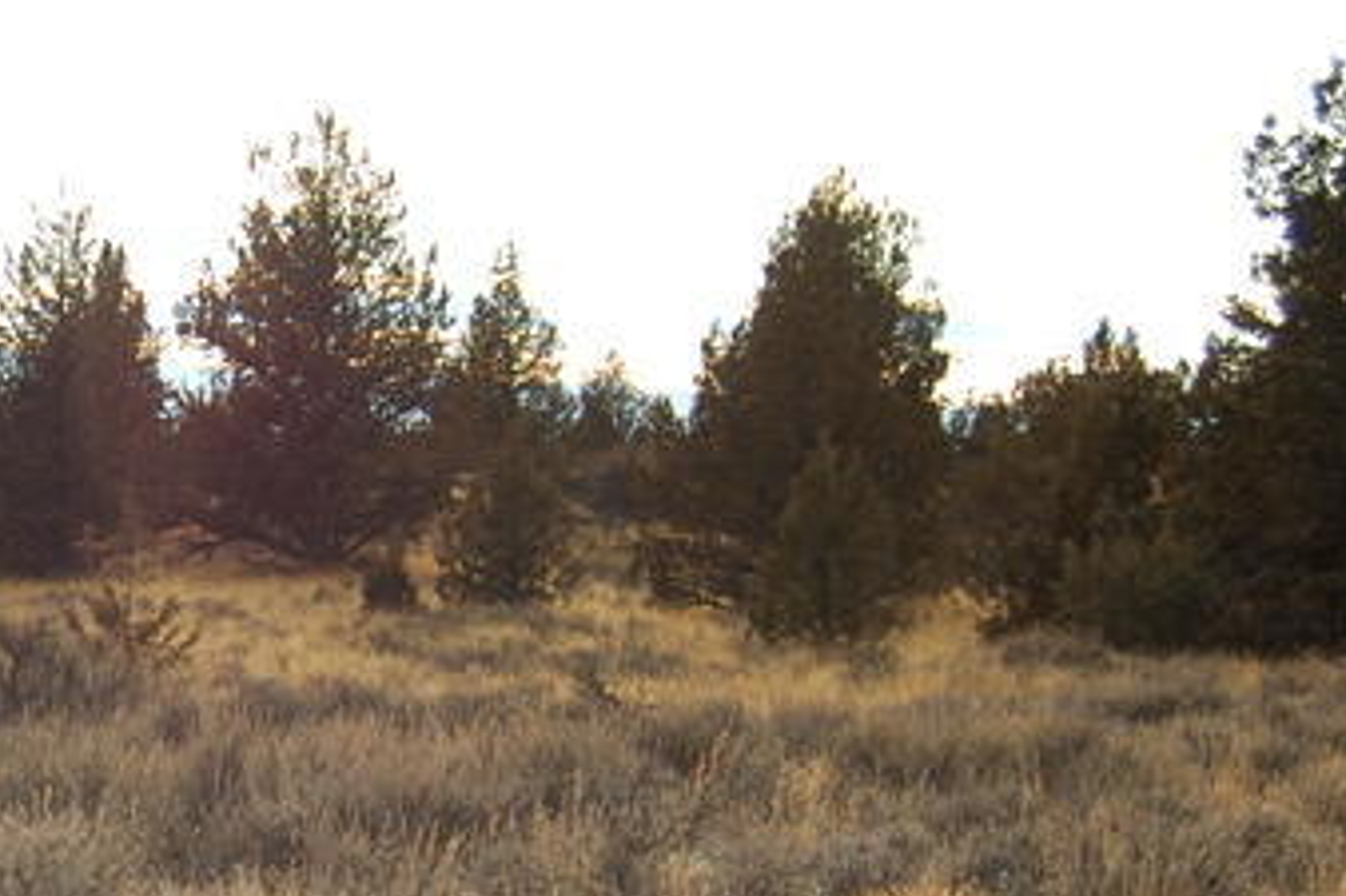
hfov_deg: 18.0
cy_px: 649
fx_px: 4117
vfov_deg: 12.4
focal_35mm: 110
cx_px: -76
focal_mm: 31
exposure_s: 1/500
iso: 220
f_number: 5.6
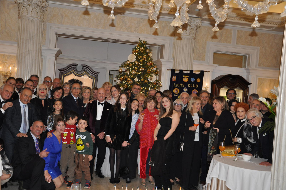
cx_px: 143
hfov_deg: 51.3
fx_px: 298
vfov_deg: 35.4
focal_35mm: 38
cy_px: 95
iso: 800
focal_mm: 25
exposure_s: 1/60
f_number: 4
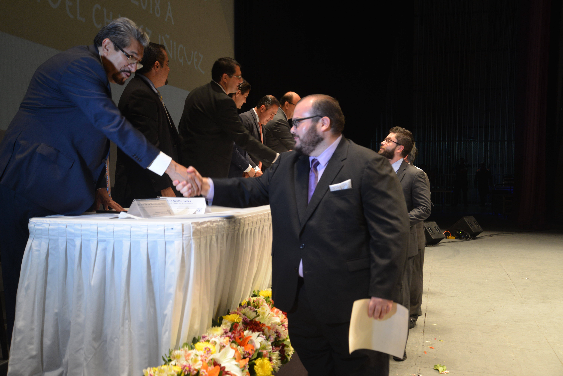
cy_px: 188
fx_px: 720
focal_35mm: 46
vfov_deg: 29.3
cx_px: 282
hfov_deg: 42.7
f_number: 4.2
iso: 800
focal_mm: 46
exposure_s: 1/40
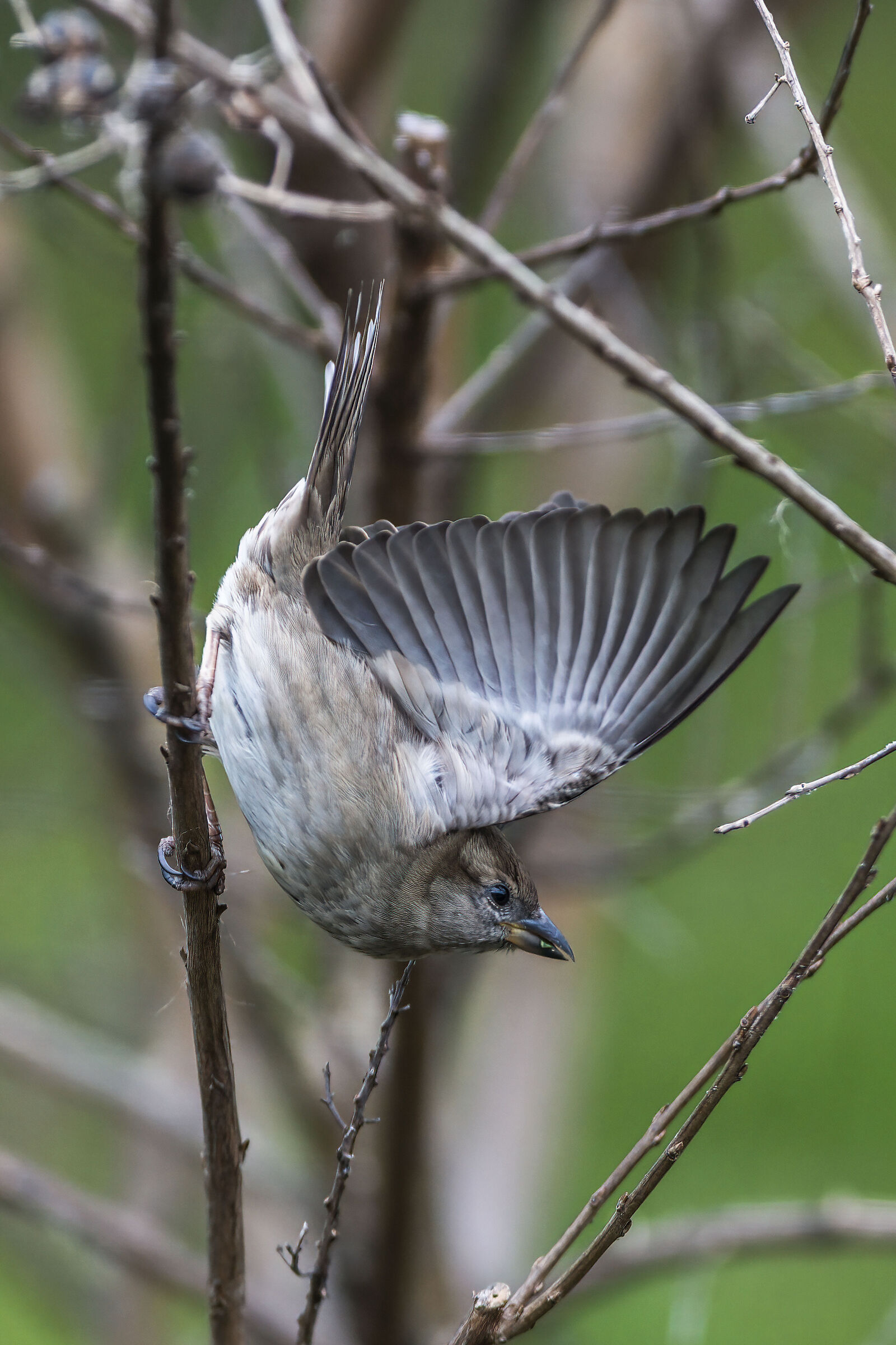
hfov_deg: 3.1
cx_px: 448
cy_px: 672
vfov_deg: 4.6
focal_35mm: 450
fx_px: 16799
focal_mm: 300
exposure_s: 1/1250
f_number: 2.8
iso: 400
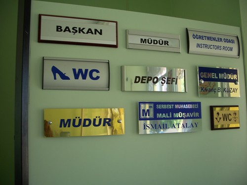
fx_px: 264
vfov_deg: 38.7
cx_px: 124
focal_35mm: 37
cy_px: 92
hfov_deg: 50.1
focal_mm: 7.8
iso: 64
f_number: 2.8
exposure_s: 1/100
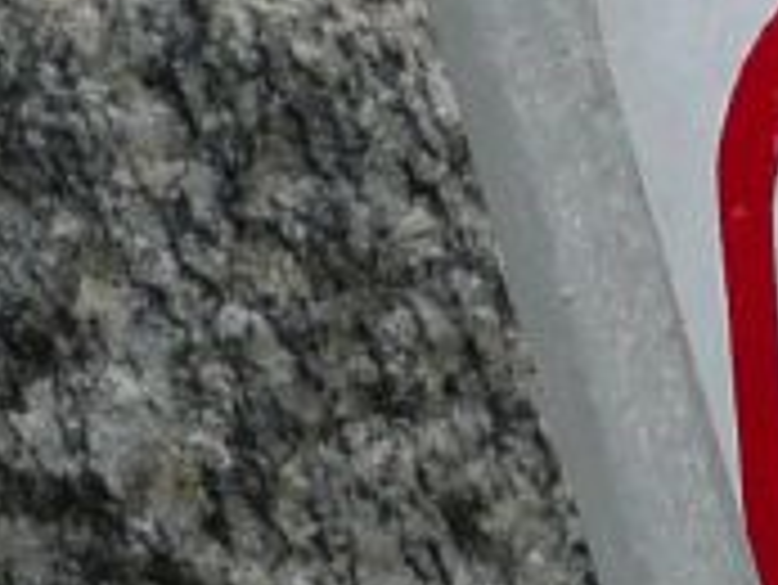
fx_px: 6657
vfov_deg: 5.0
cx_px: 1983
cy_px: 932
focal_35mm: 296
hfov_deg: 6.3
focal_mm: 6.5
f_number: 3.9
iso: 100
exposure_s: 1/80
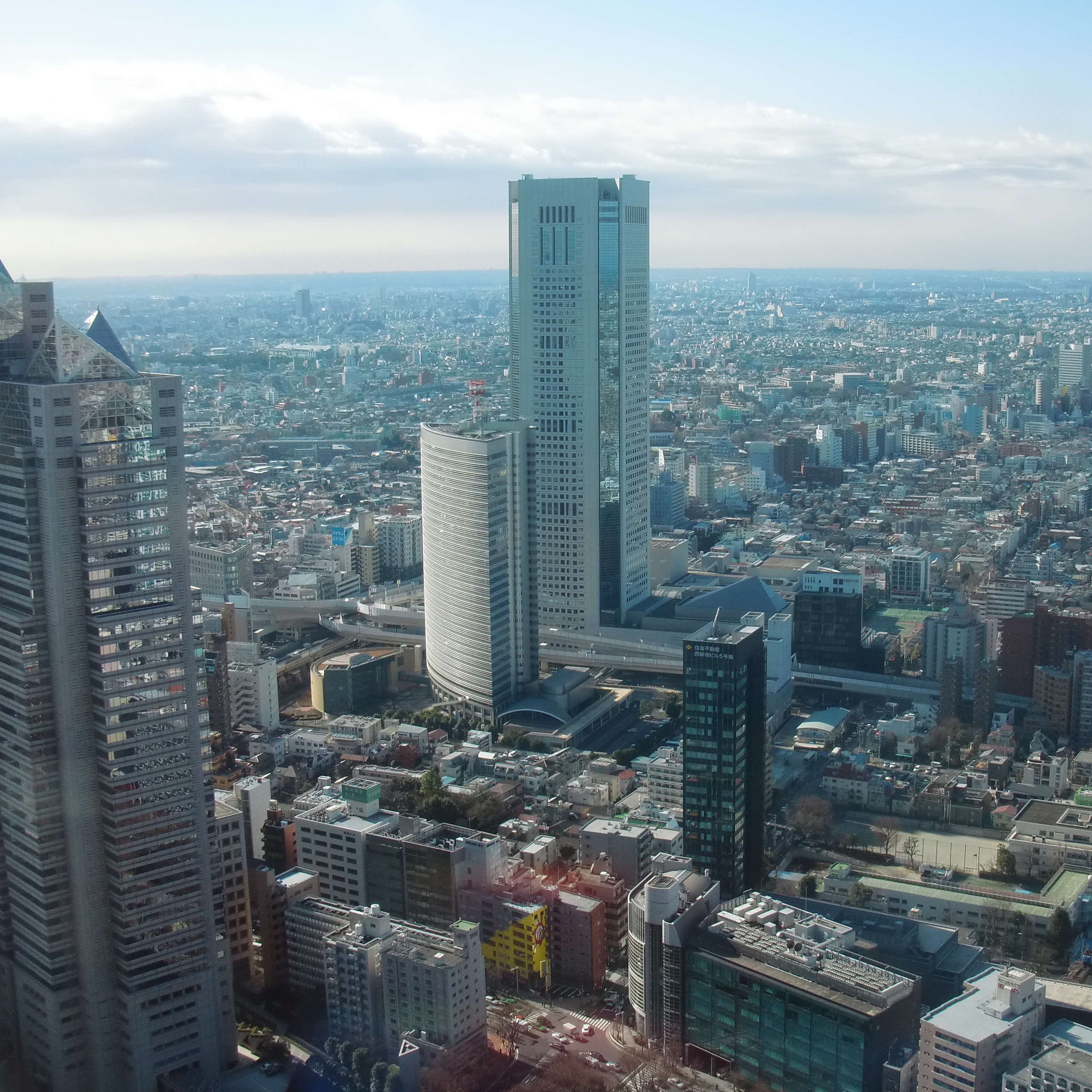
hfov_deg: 37.4
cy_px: 546
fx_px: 1606
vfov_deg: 37.6
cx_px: 645
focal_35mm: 45
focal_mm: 6.66
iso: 100
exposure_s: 1/500
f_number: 3.9
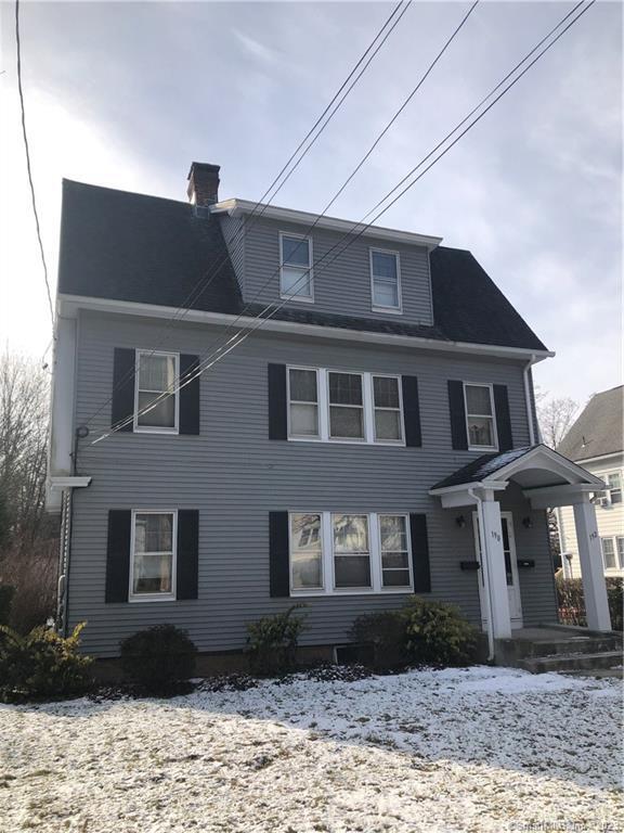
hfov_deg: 49.7
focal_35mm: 28
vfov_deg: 63.4
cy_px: 416
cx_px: 312
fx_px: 673
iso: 20
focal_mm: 3.99
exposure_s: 1/1675
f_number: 1.8
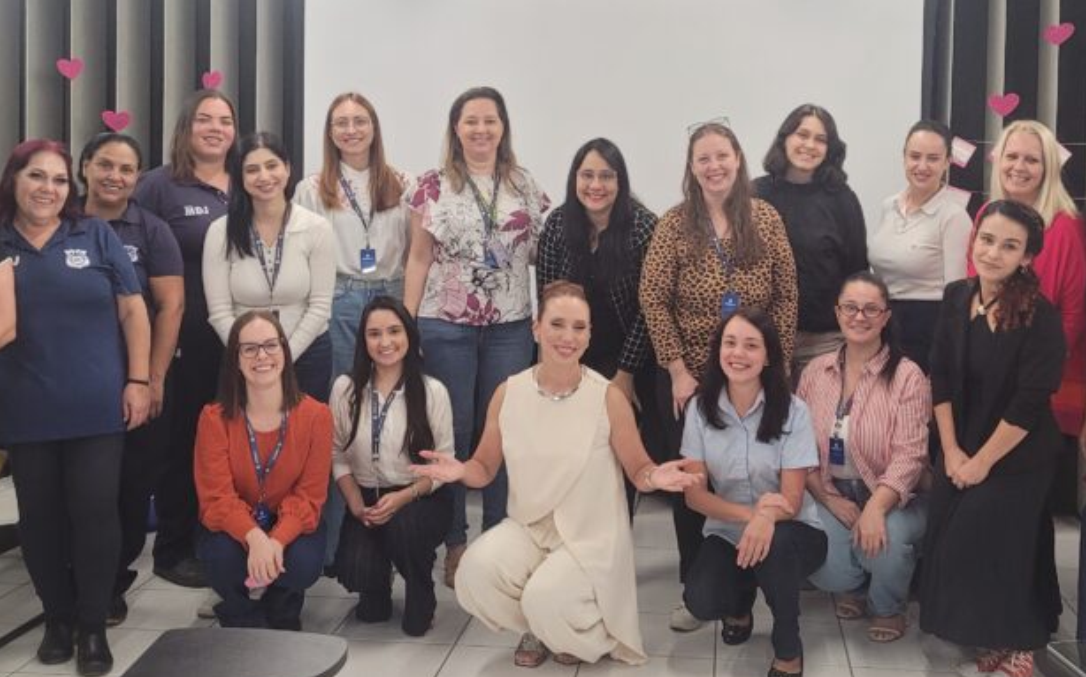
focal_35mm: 46
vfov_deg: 27.8
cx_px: 608
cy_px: 247
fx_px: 1361
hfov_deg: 43.4
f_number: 1.8
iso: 200
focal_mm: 5.4
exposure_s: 1/60
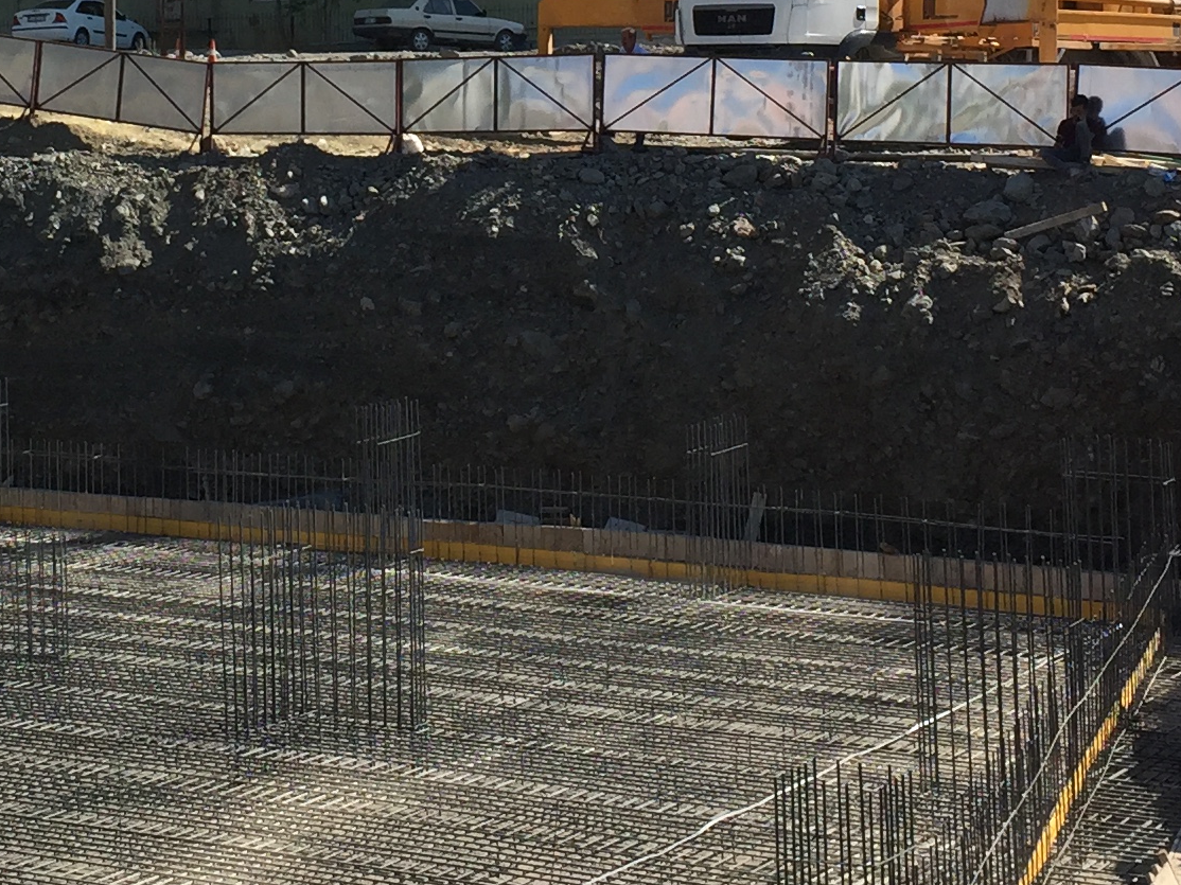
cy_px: -37
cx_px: 292
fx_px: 2899
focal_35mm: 85
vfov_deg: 16.9
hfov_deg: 22.8
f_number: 2.2
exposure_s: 1/1799
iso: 32
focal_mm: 4.15
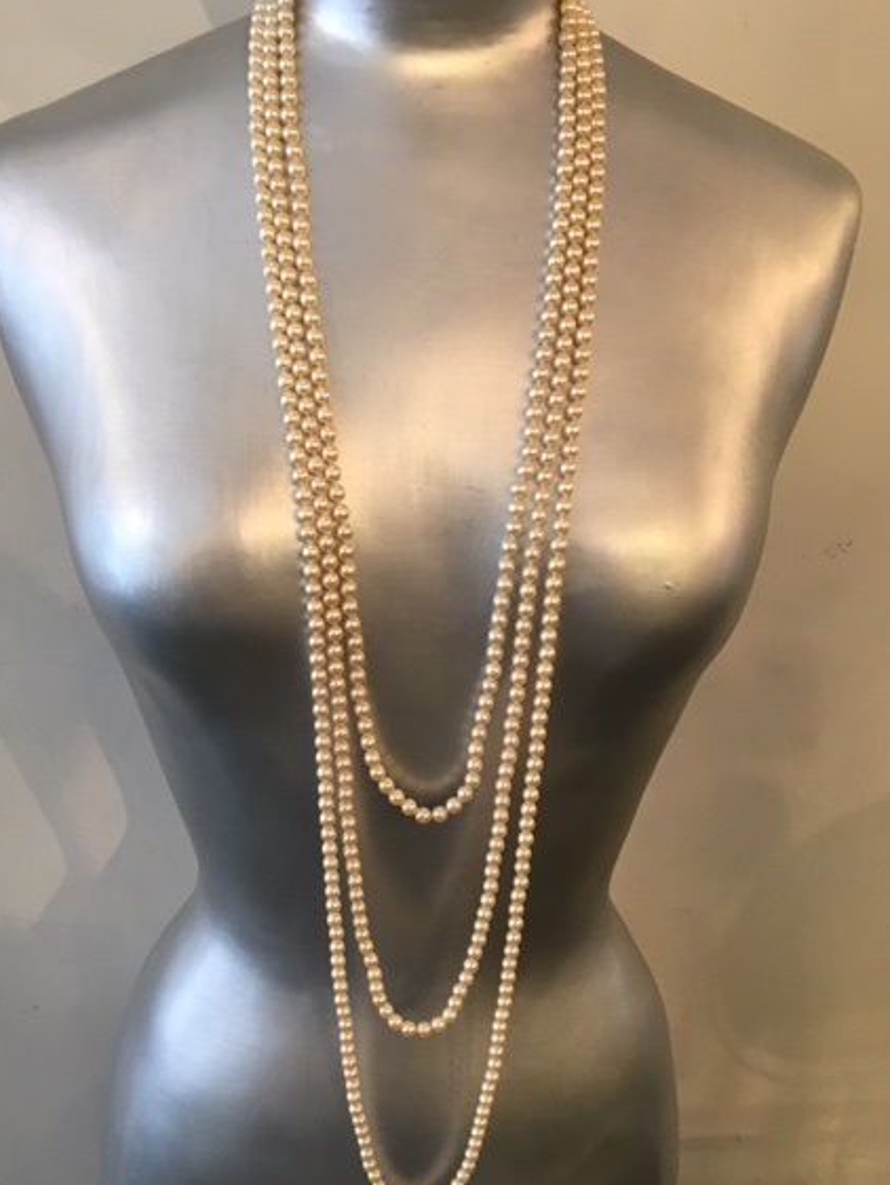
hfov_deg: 42.9
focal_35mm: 33
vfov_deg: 55.3
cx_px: 396
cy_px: 635
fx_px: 1130
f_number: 2.2
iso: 50
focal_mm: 4.15
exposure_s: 1/33
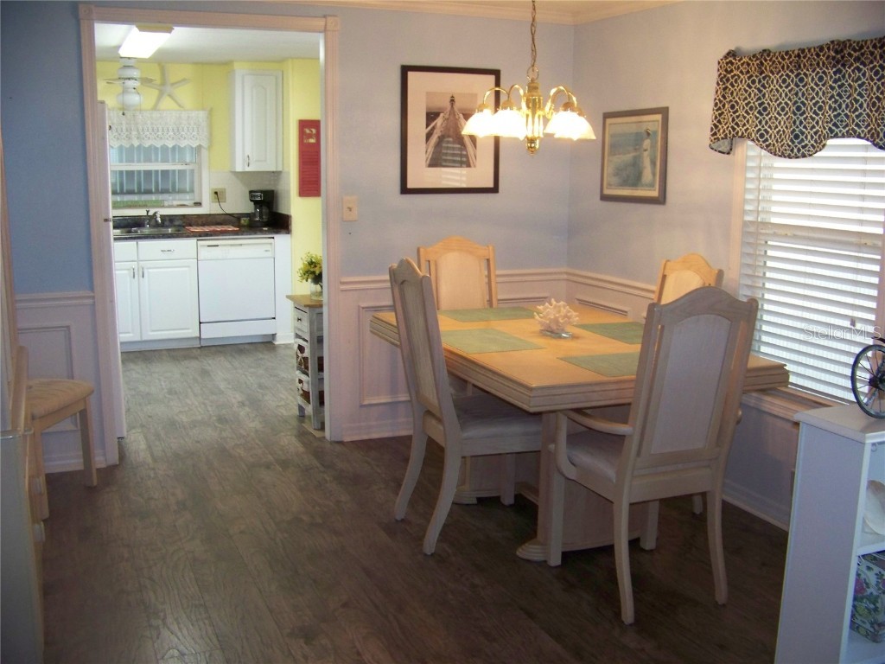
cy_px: 332
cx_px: 442
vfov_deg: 39.7
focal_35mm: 36
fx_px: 920
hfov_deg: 51.4
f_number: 2.8
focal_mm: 5.85
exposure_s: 1/30
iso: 200
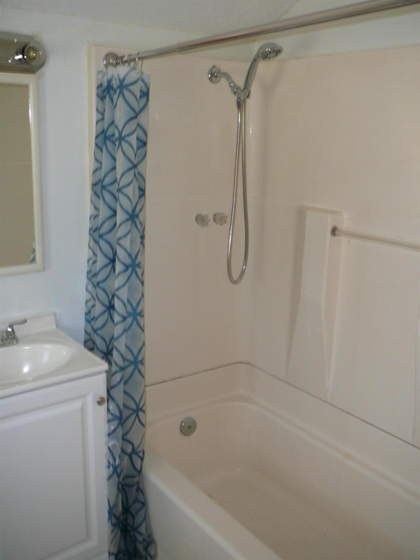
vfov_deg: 52.6
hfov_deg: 40.7
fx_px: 566
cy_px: 280
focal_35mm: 35
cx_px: 210
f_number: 2.8
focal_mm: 5.2
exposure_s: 1/30
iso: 100
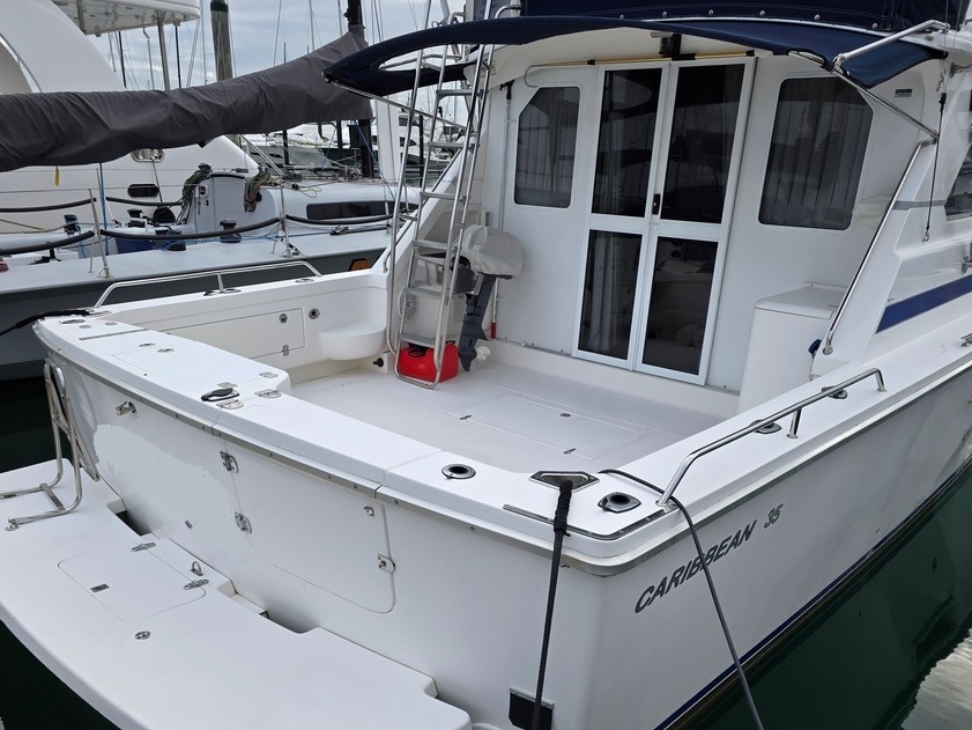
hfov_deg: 63.4
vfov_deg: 49.4
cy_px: 440
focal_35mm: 28
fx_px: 786
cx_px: 492
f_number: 1.7
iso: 80
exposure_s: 1/1576
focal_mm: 6.3
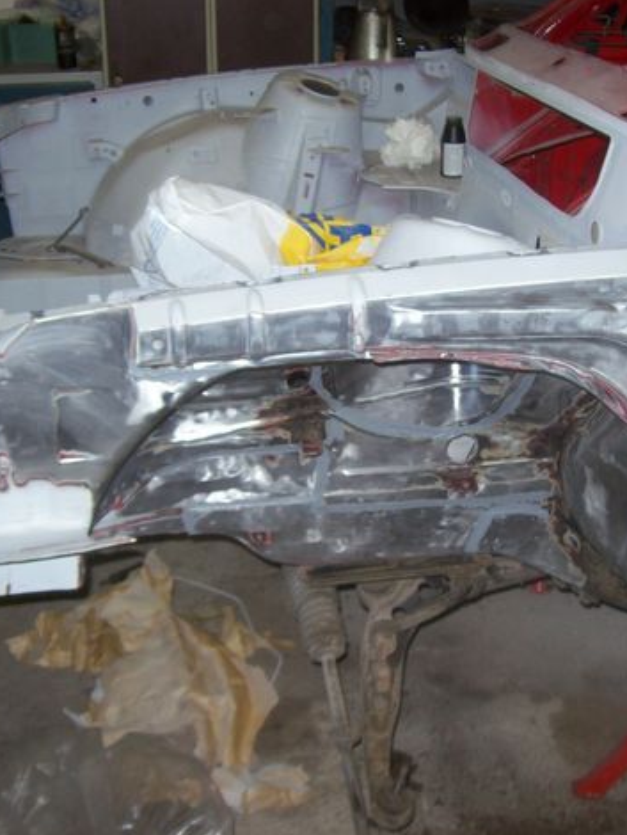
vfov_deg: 38.9
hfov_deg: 29.4
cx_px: 435
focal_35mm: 49
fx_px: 1182
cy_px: 423
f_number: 2.7
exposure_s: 1/64
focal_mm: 6
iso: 80
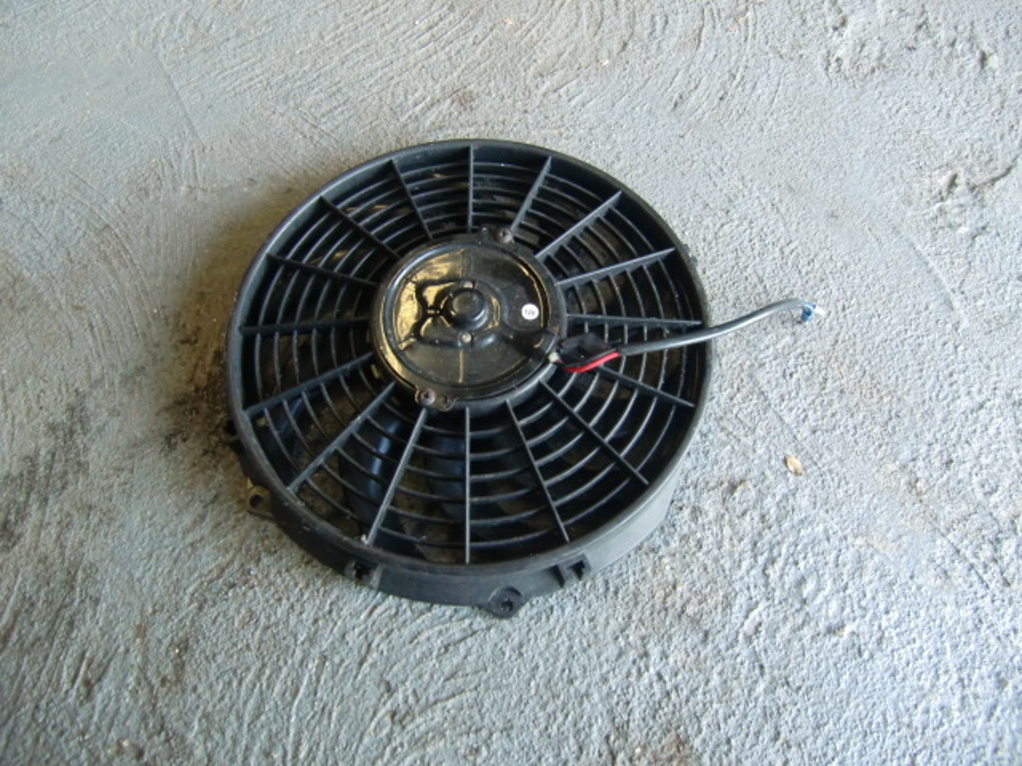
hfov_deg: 71.6
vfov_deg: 56.8
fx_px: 709
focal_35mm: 24
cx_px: 511
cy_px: 383
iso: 320
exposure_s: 1/60
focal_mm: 4.3
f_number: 3.2
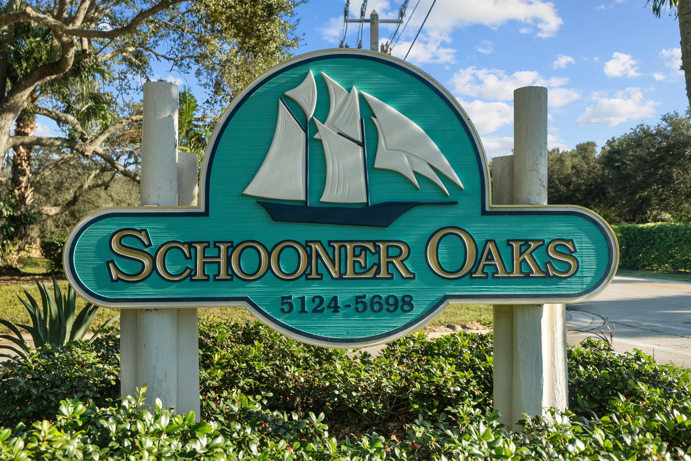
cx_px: 346
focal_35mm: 32
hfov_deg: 58.7
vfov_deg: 41.1
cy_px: 230
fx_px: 614
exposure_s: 1/5000
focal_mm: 32
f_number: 4
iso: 2000
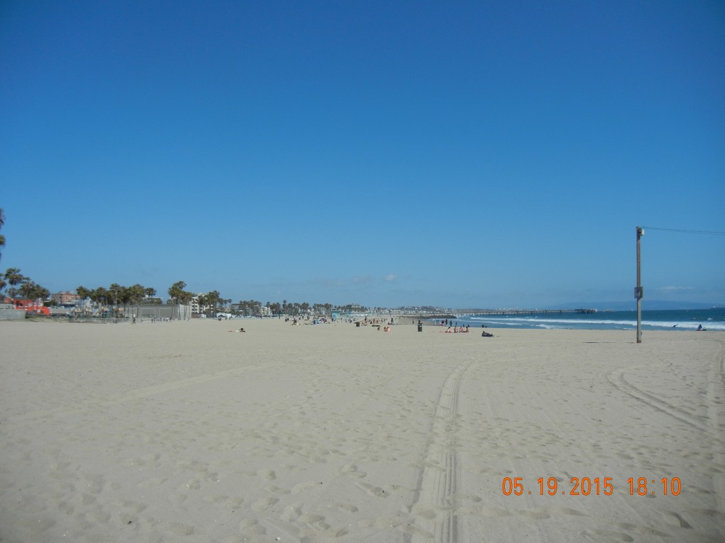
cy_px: 272
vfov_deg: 46.8
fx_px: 628
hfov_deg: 60.0
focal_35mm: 30
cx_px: 362
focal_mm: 5.4
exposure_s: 1/833
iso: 160
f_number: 7
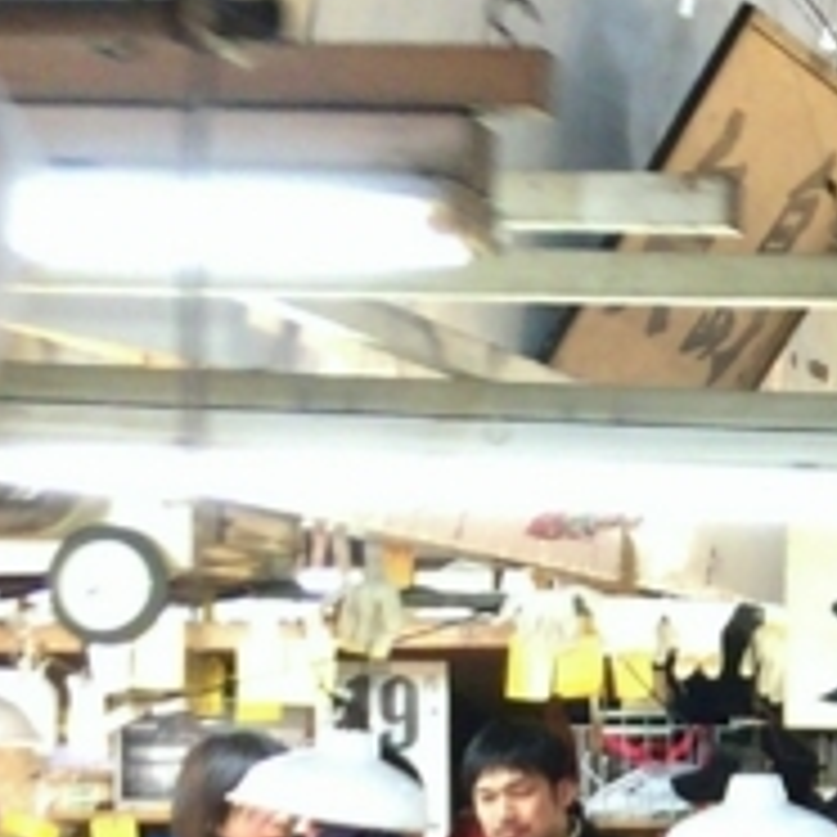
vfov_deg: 12.2
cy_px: 864
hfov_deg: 11.0
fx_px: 3857
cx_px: 1822
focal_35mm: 141
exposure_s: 1/30
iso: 125
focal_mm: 4.15
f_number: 2.2
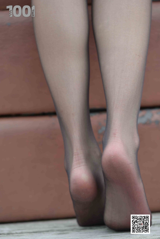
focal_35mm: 200
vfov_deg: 10.3
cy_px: 120
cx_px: 80
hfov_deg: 6.9
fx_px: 1333
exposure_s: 1/320
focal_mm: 200
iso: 200
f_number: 4
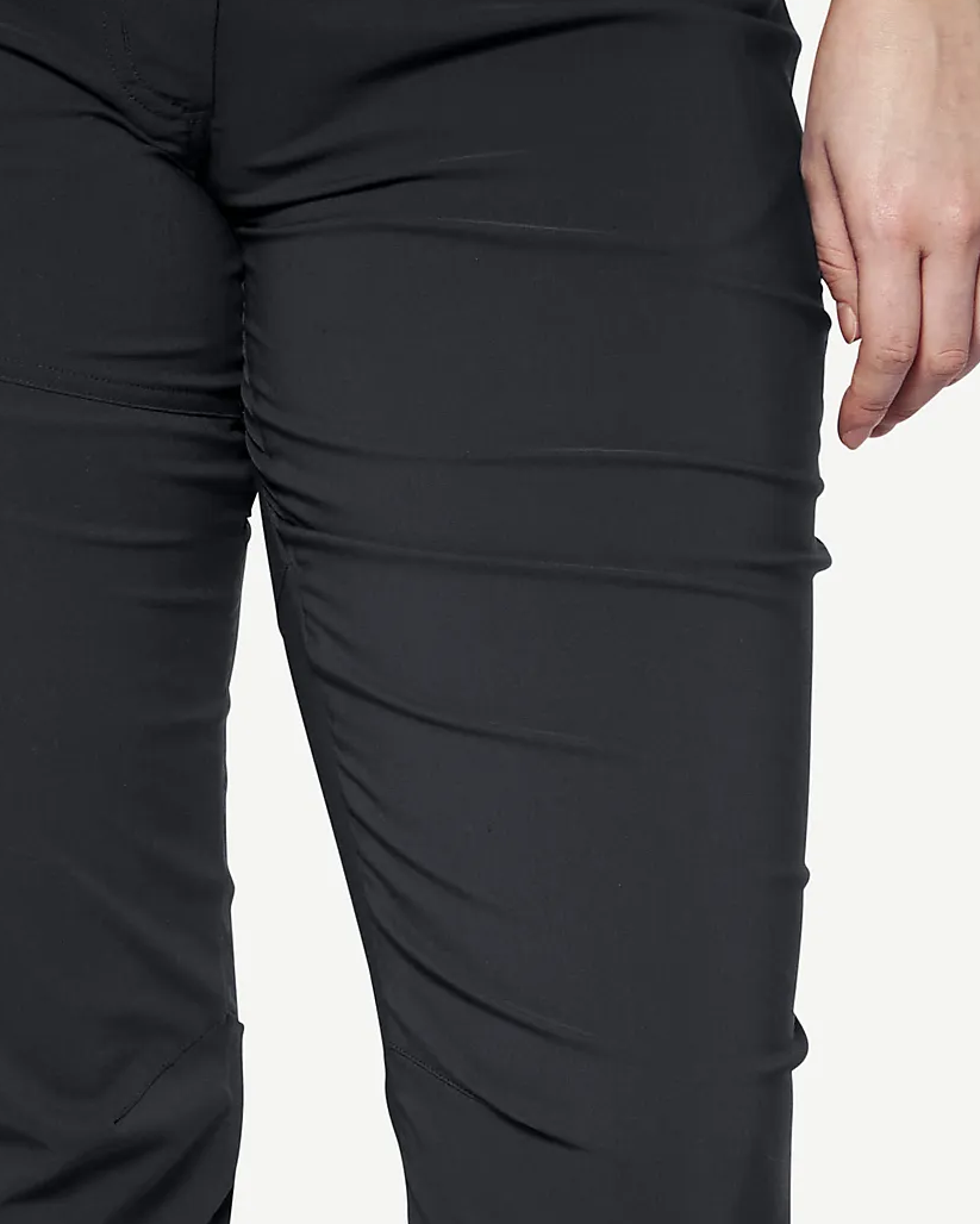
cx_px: 175
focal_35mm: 368
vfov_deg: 5.2
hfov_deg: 4.2
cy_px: 125
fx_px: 13336
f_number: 7.1
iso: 160
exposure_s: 1/160
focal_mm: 70
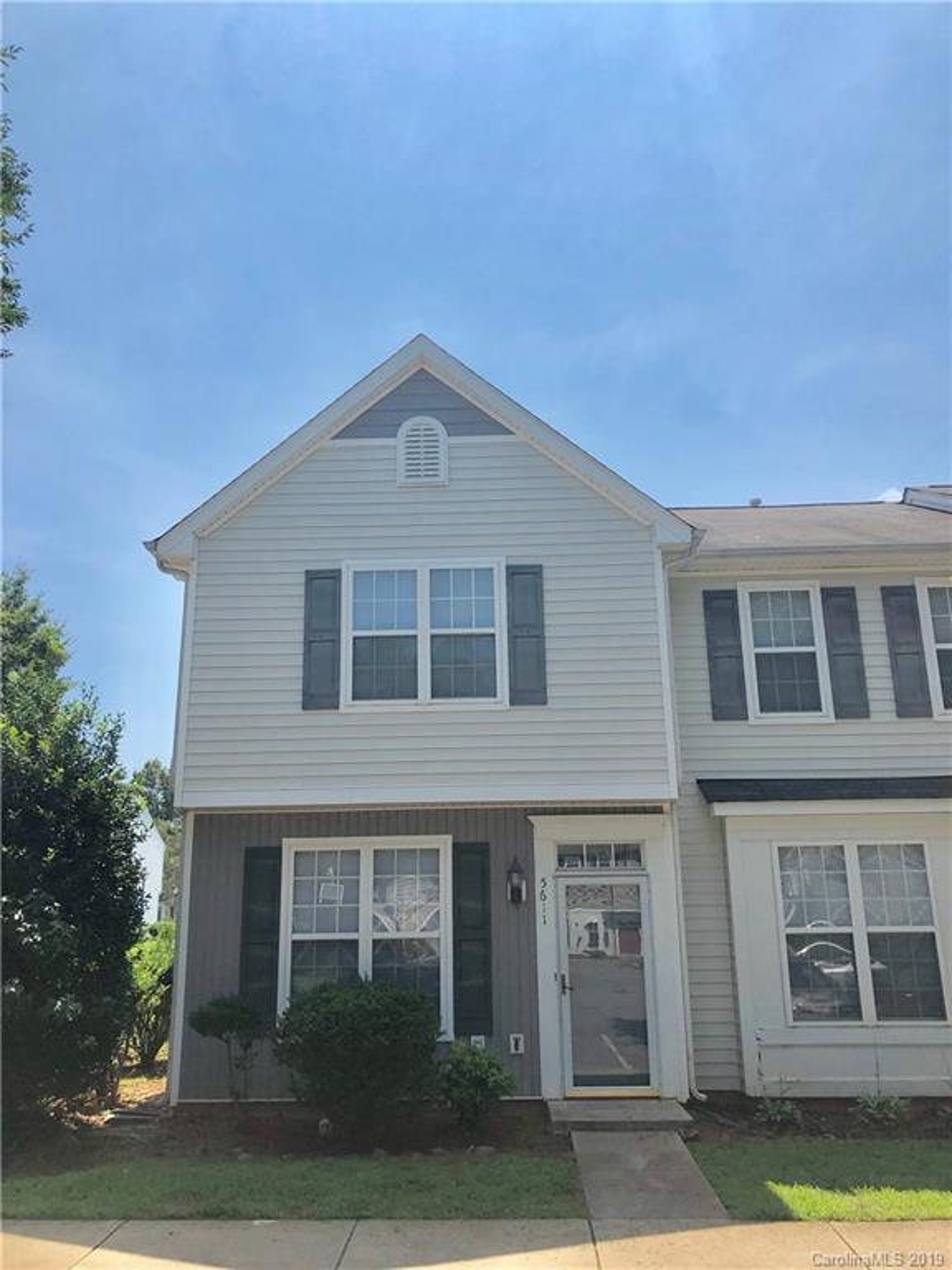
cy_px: 635
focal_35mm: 28
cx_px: 476
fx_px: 1027
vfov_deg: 63.4
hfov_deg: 49.7
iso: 20
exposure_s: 1/3205
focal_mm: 4
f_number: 1.8
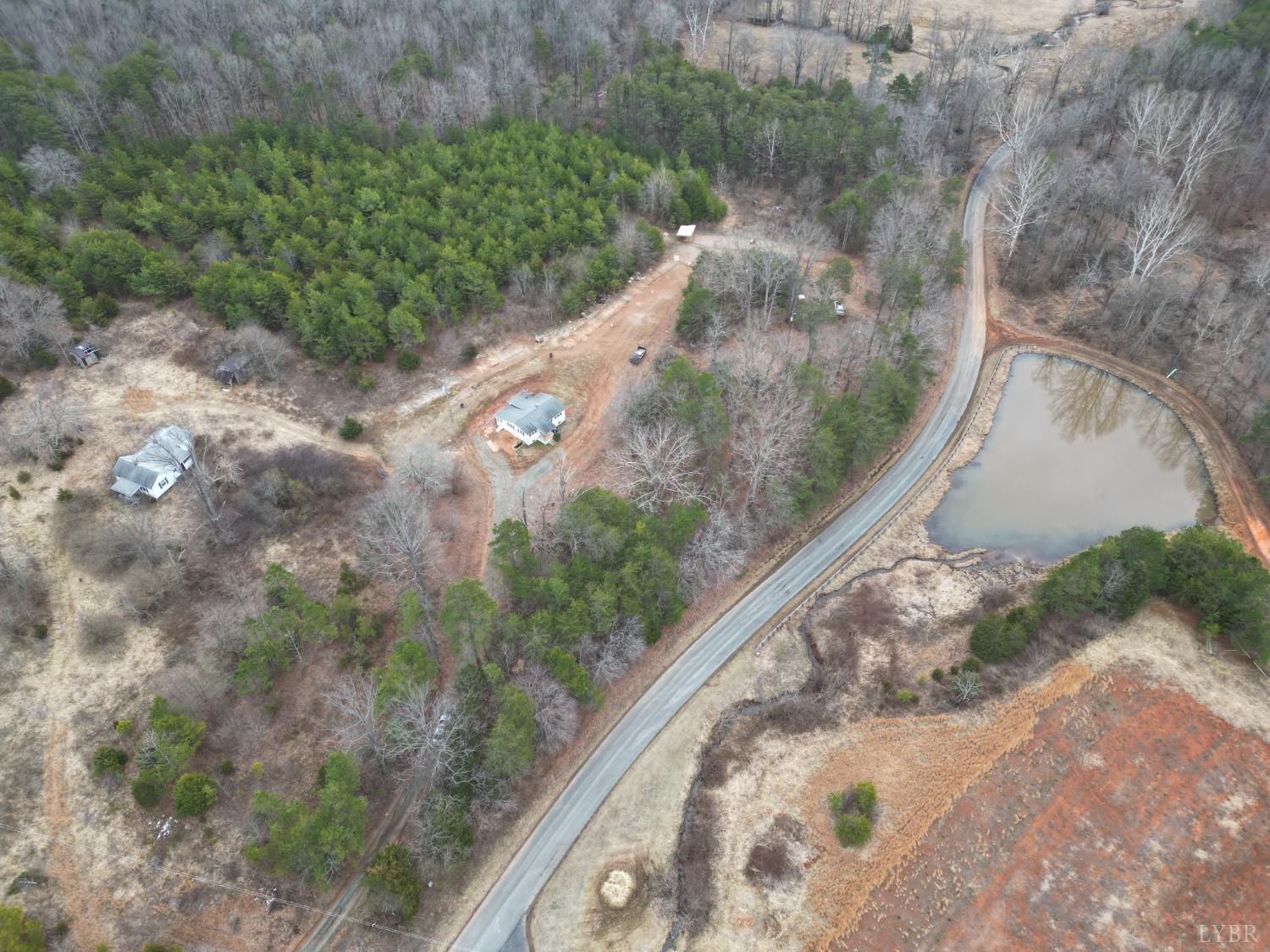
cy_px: 476
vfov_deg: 56.8
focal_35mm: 24
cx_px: 635
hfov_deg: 71.6
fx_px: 881
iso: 100
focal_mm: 6.72
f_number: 1.7
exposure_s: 1/320
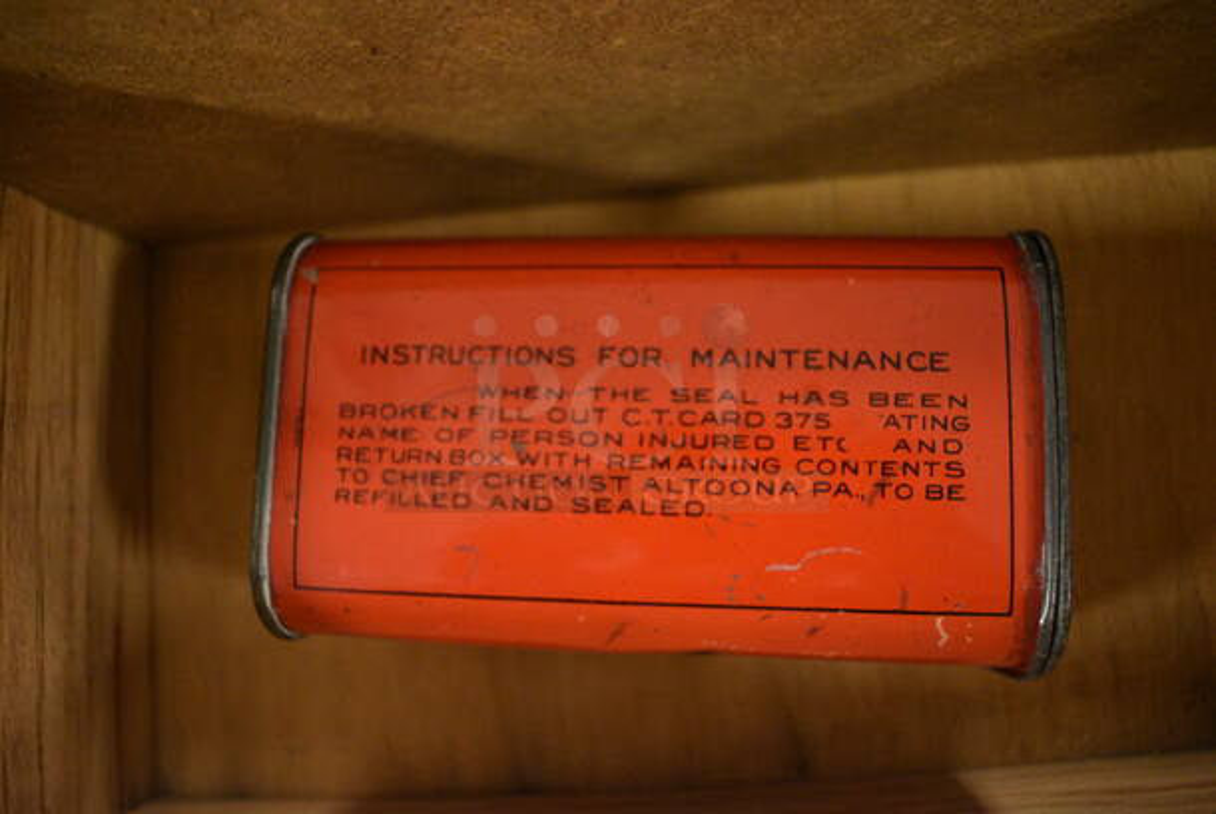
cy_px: 407
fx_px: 913
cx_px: 608
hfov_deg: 67.3
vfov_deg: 48.0
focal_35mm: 27
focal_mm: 18
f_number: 4
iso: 3200
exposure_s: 1/60
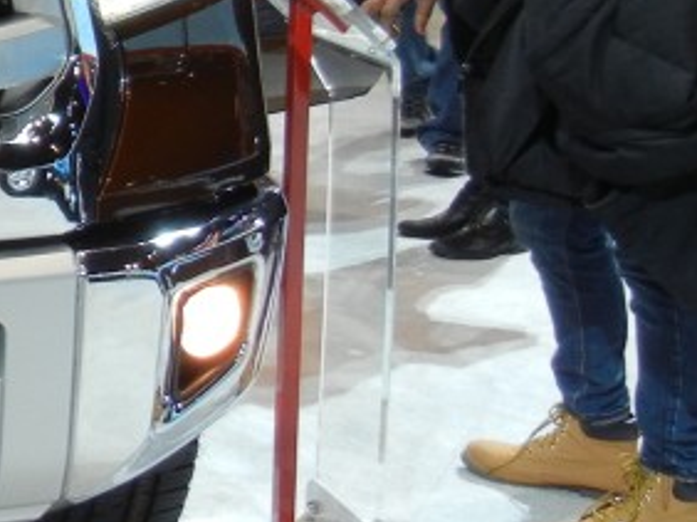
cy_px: 10
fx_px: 2193
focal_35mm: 109
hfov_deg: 15.8
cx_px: -499
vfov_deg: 13.4
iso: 188
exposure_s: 1/60
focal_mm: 5.4
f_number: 3.5
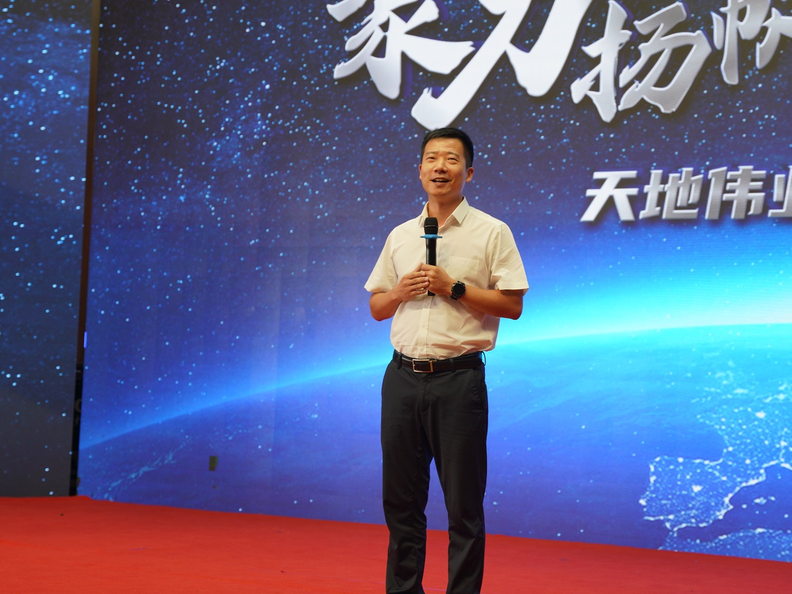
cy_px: 320
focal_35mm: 74
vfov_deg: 19.9
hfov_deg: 26.2
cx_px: 467
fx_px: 1696
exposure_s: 1/60
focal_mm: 57.1
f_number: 4
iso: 200
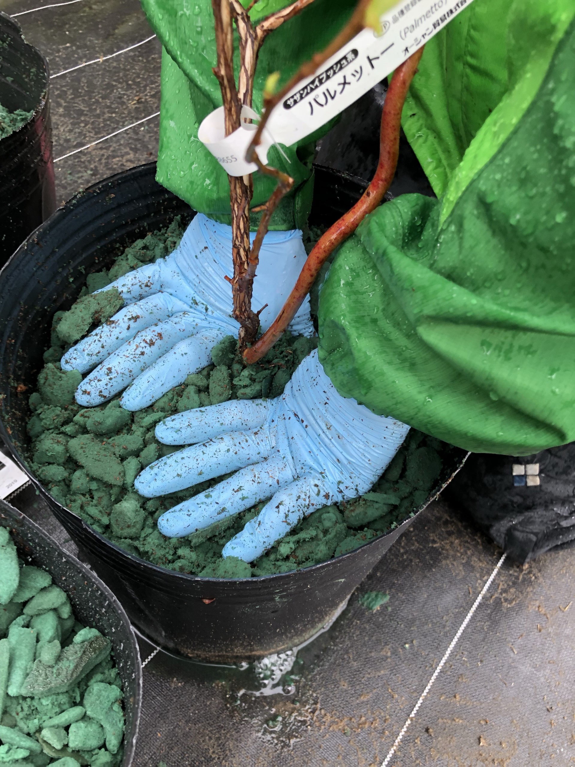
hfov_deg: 49.7
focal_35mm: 28
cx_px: 288
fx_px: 620
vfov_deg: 63.4
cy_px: 384
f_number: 1.8
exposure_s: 1/120
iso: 50
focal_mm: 4
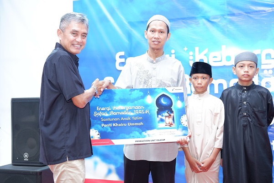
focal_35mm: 50
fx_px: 381
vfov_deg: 27.0
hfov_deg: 39.6
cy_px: 92
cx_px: 137
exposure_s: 1/80
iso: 800
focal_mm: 33
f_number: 2.2
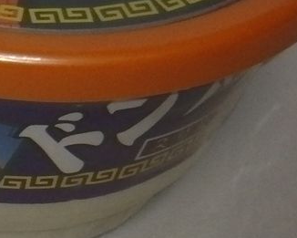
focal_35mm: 268
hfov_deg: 6.9
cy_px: 109
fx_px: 2356
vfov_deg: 5.8
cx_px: -367
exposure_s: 1/40
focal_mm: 9.8
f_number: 4.2
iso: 200
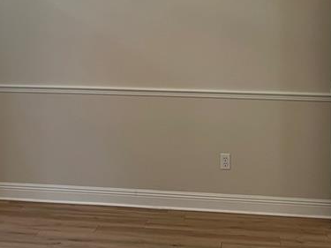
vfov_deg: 20.3
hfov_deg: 27.3
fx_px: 679
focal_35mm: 71
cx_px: 124
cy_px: 24
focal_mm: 5.1
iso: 100
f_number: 1.6
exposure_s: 1/60
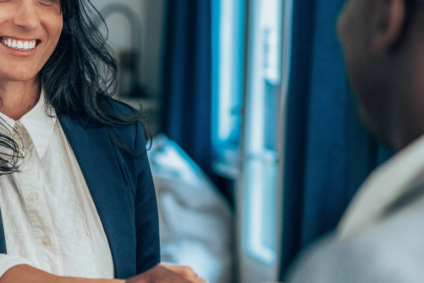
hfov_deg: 15.5
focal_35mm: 131
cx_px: 75
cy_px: 194
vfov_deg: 10.5
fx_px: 1543
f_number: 2.2
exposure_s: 1/500
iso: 2000
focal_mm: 55
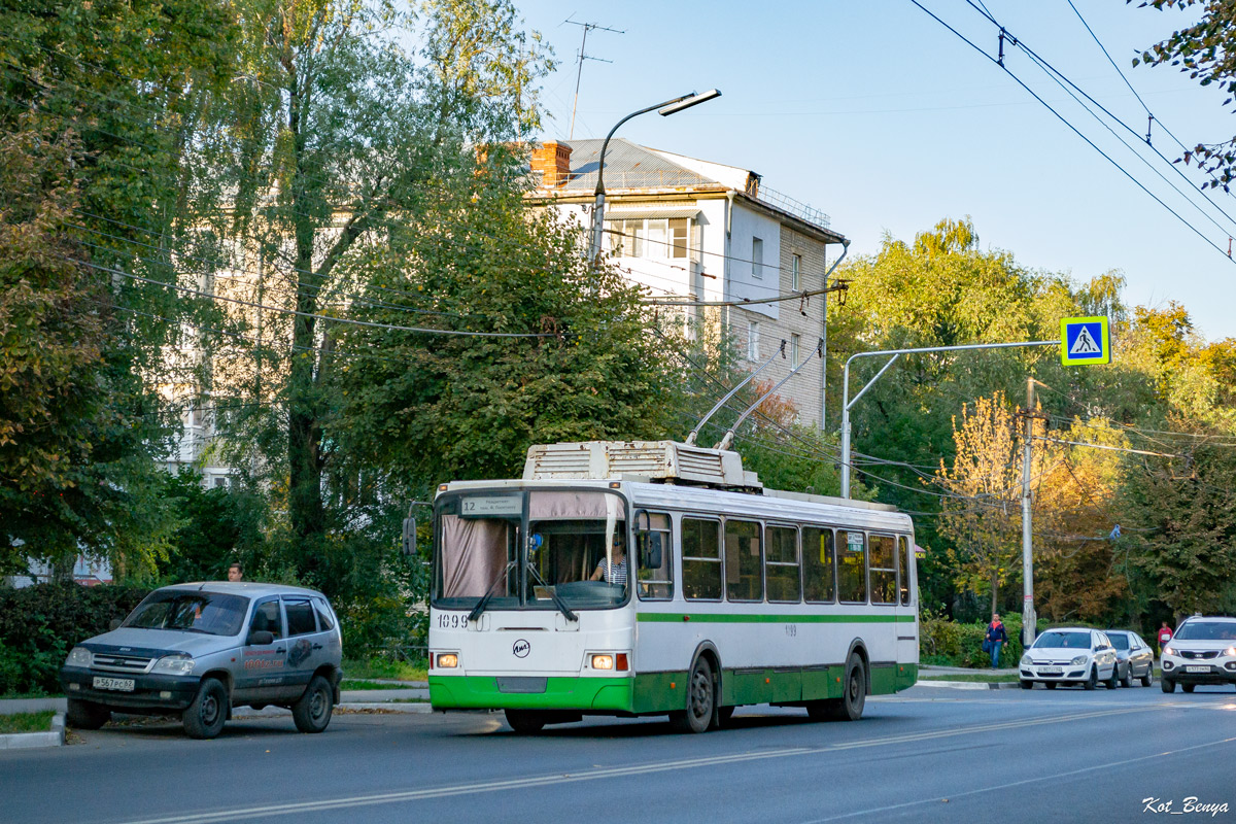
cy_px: 412
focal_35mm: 82
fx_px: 2832
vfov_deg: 16.6
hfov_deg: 24.6
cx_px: 618
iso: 800
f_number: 5.6
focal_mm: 55
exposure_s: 1/640
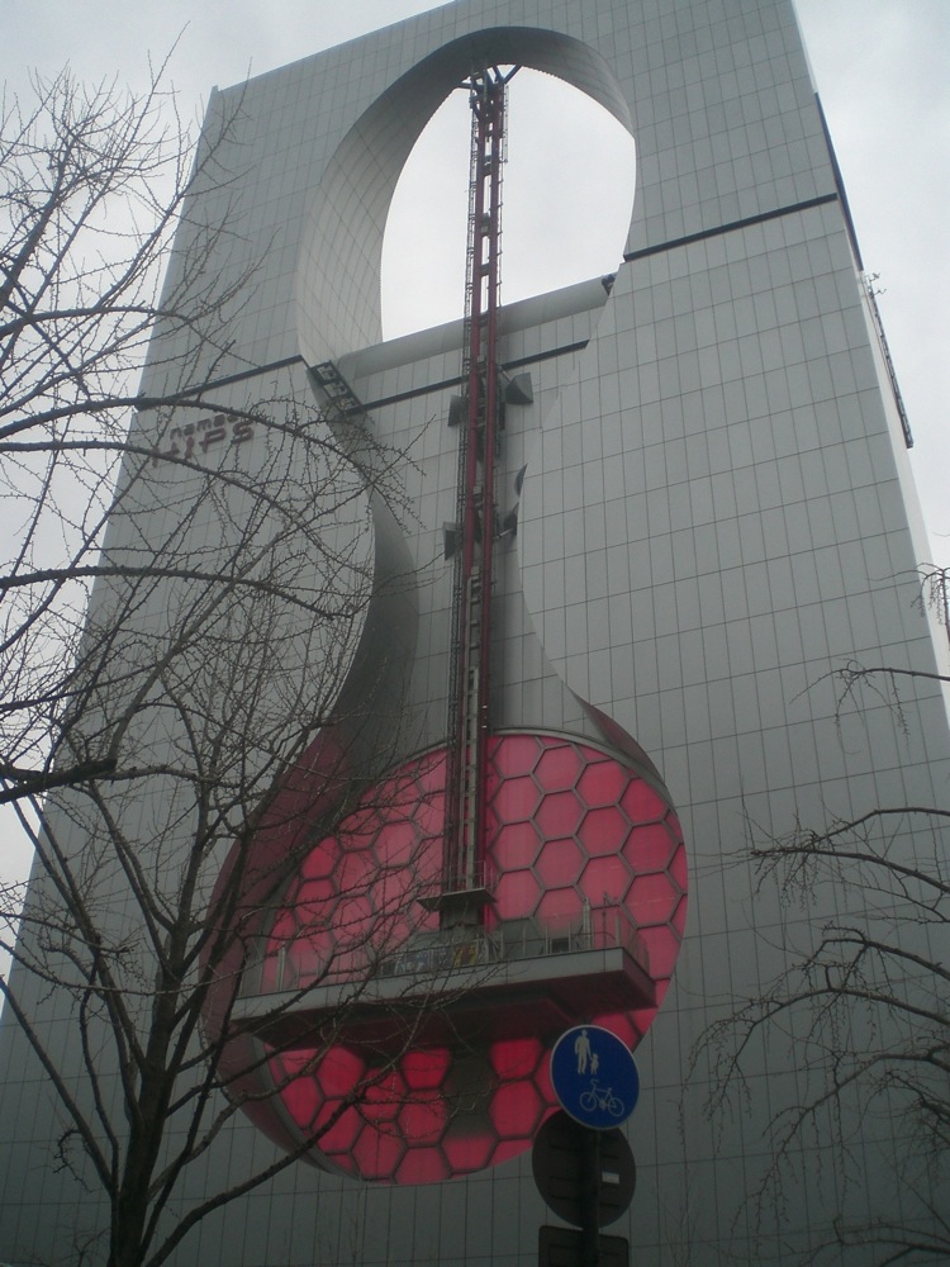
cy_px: 634
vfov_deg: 49.0
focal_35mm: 38
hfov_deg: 37.7
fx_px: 1390
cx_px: 475
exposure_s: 1/80
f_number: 3.1
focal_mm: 6.3
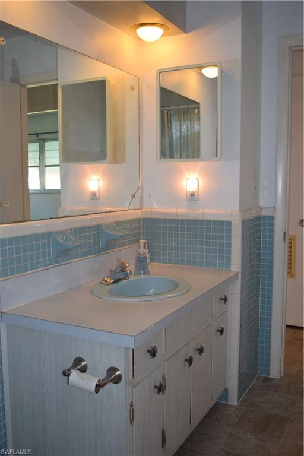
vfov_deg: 53.1
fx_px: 456
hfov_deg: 36.9
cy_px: 228
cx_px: 152
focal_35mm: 36
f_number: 4
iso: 800
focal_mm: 24
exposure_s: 1/60
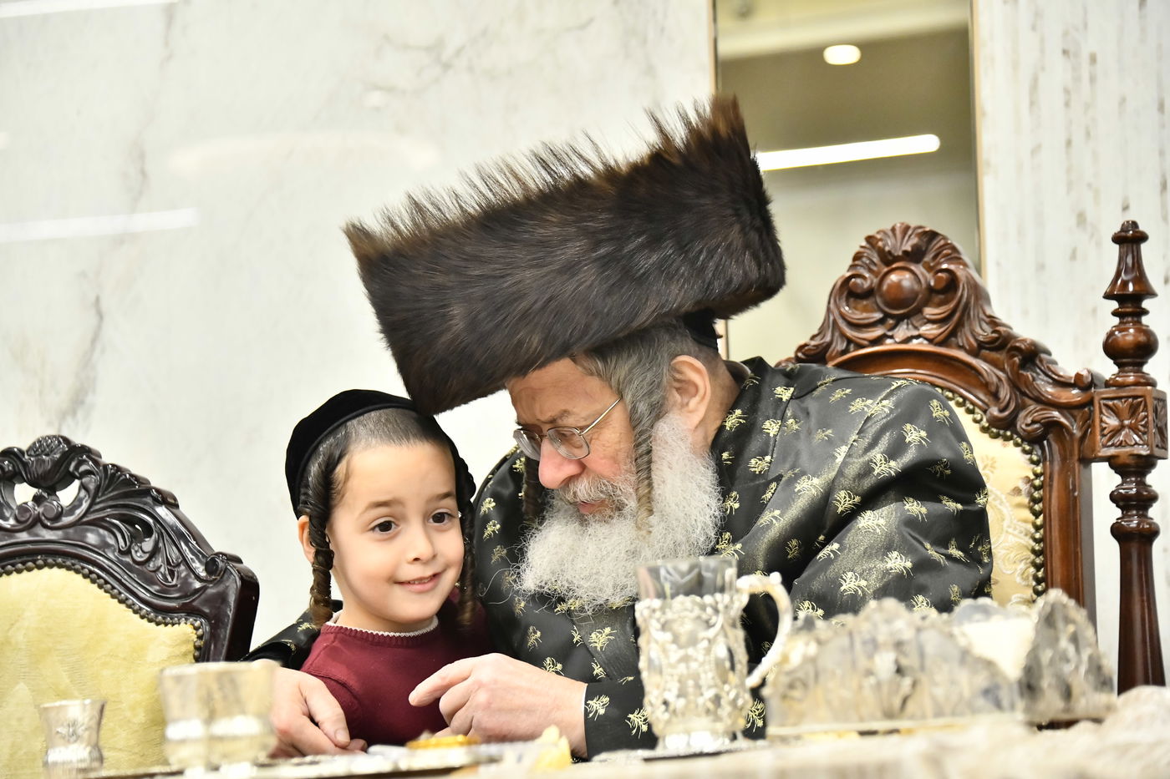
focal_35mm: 122
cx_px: 585
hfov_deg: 16.8
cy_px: 390
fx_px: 3964
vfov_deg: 11.2
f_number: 5.6
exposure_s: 1/200
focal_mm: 122
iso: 5000
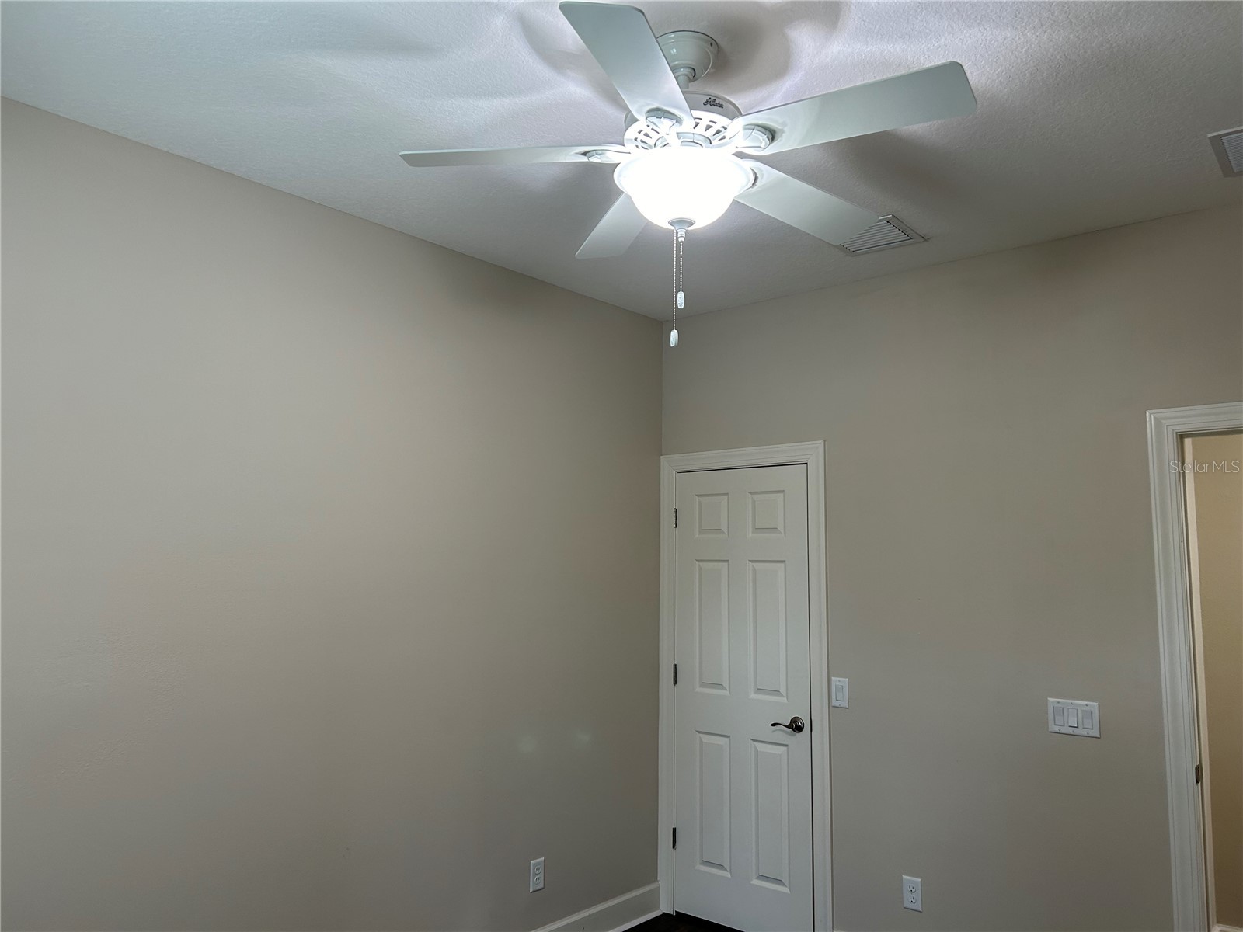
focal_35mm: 26
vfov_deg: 53.1
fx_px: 934
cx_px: 622
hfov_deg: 67.3
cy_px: 466
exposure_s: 1/60
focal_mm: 5.7
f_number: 1.5
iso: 80
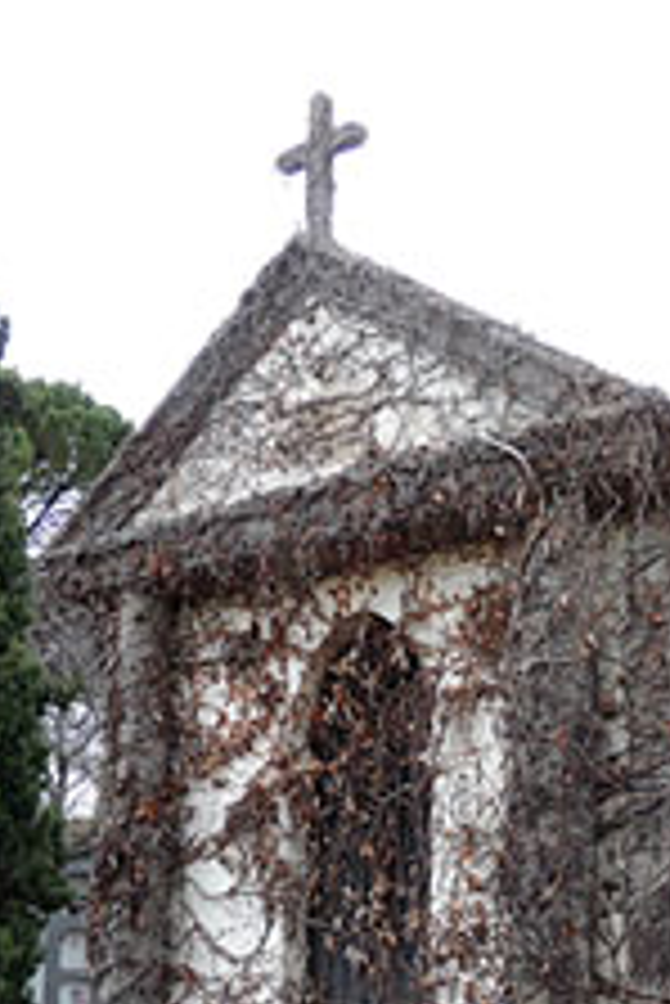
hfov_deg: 24.0
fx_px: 1561
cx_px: 490
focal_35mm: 56
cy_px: 808
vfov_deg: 34.5
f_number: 3
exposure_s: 1/100
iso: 100
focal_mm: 4.3
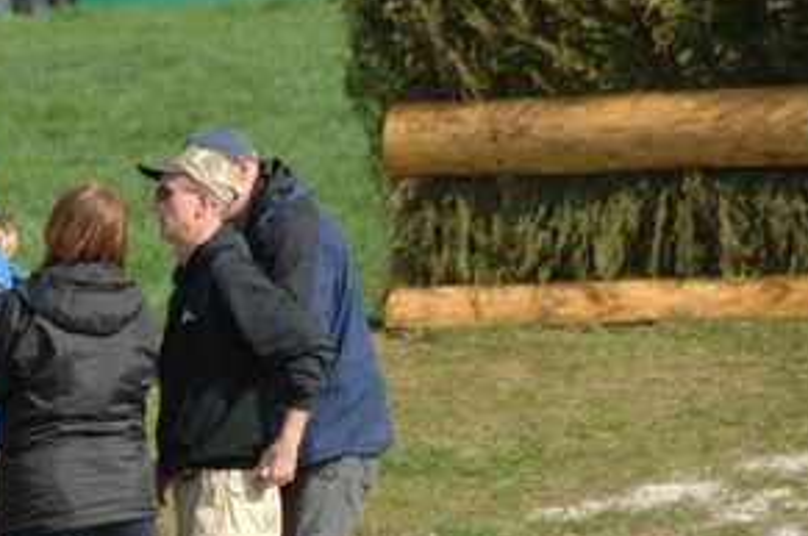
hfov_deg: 3.1
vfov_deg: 2.1
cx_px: 53
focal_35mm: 660
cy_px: 390
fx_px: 14789
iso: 500
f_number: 6
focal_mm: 200
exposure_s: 1/1000
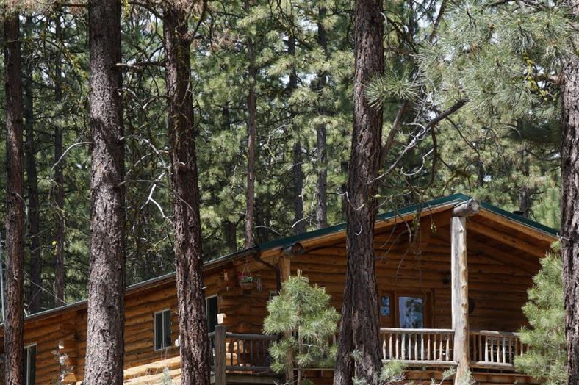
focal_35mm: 157
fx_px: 2522
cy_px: 319
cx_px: 325
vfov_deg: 8.7
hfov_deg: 13.1
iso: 100
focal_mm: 55
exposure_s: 1/200
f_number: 6.3
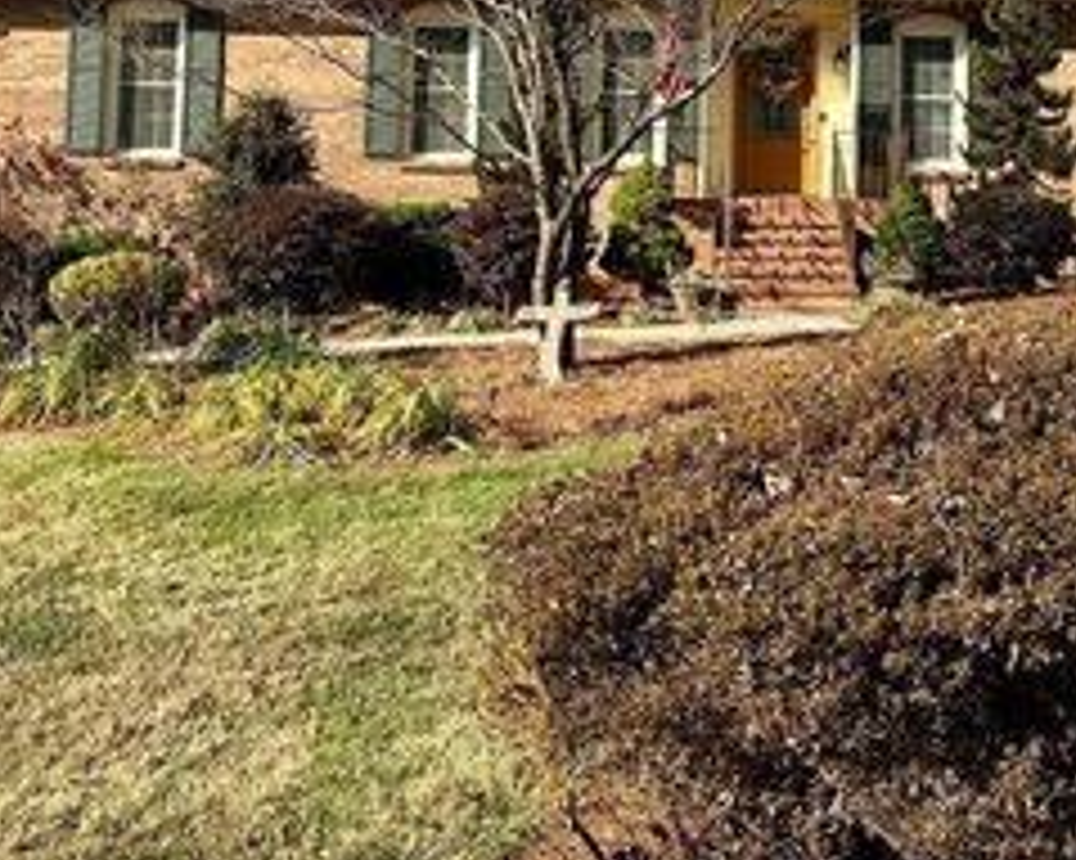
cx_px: 738
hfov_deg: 37.5
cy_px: 92
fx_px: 1560
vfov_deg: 29.6
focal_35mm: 49
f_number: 1.78
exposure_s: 1/2299
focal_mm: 6.86
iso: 80
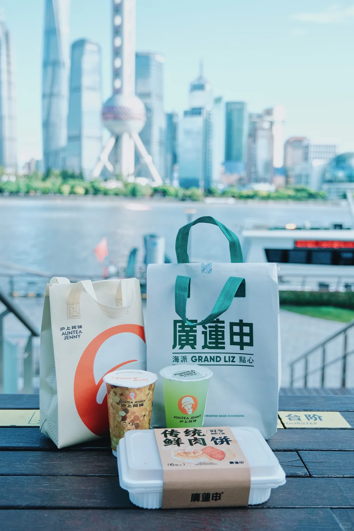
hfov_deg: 34.2
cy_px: 266
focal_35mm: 39
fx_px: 575
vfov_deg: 49.6
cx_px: 177
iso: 160
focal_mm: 25.7
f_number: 2.8
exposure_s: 1/500
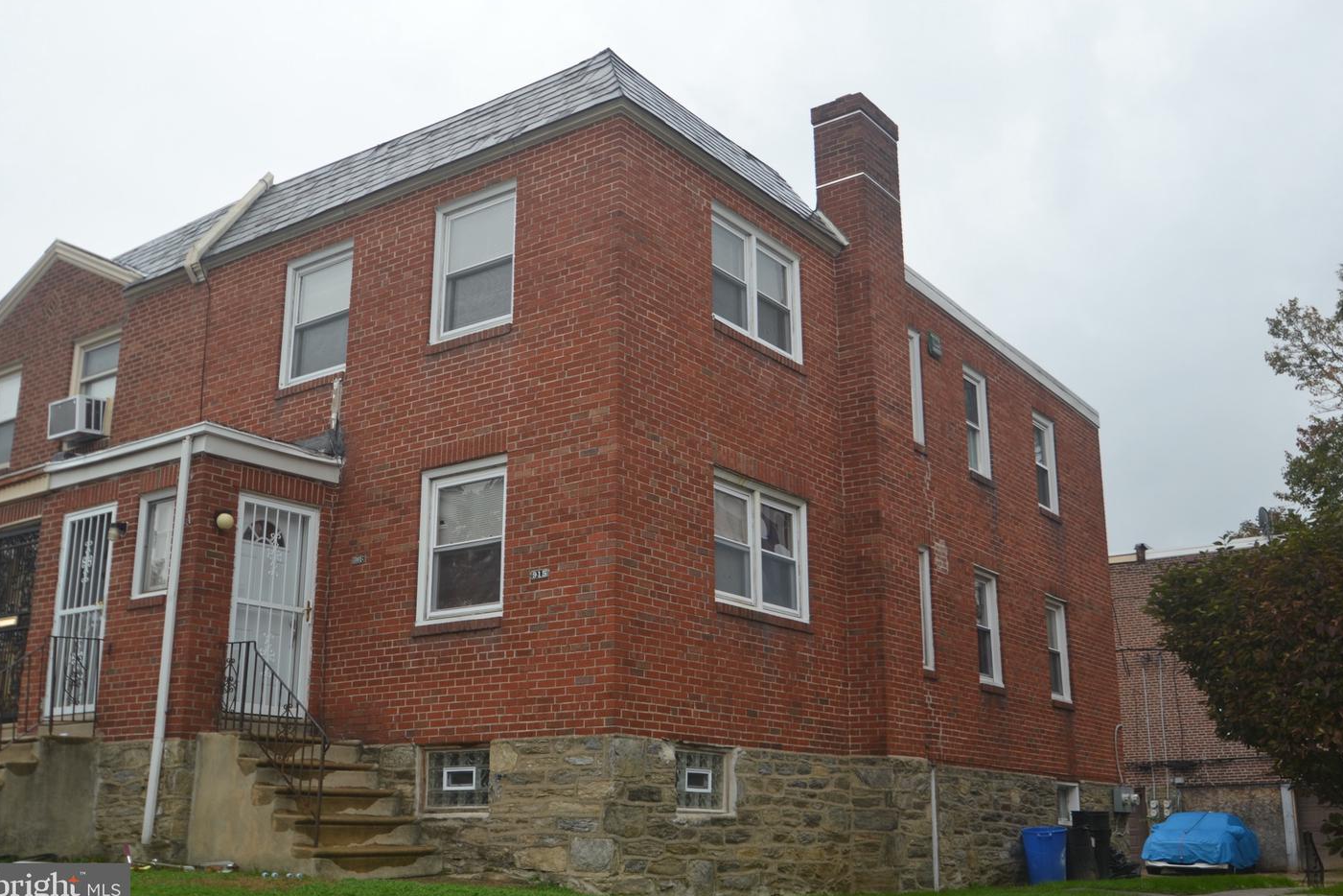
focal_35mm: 37
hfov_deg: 51.9
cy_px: 452
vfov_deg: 35.9
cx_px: 671
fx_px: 1380
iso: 100
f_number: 4.5
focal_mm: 24
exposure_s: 1/200
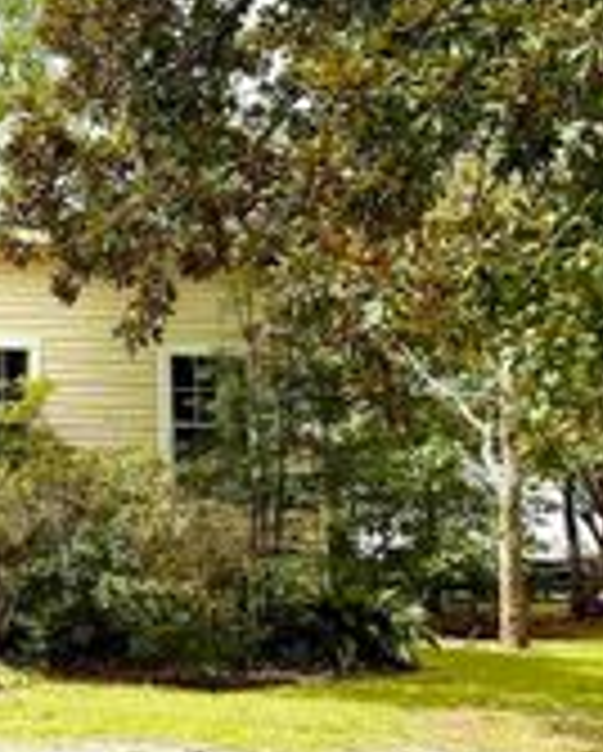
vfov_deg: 27.1
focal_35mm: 70
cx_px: -212
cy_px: 317
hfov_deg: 19.9
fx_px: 1559
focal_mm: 6.76
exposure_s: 1/2299
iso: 100
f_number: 1.78
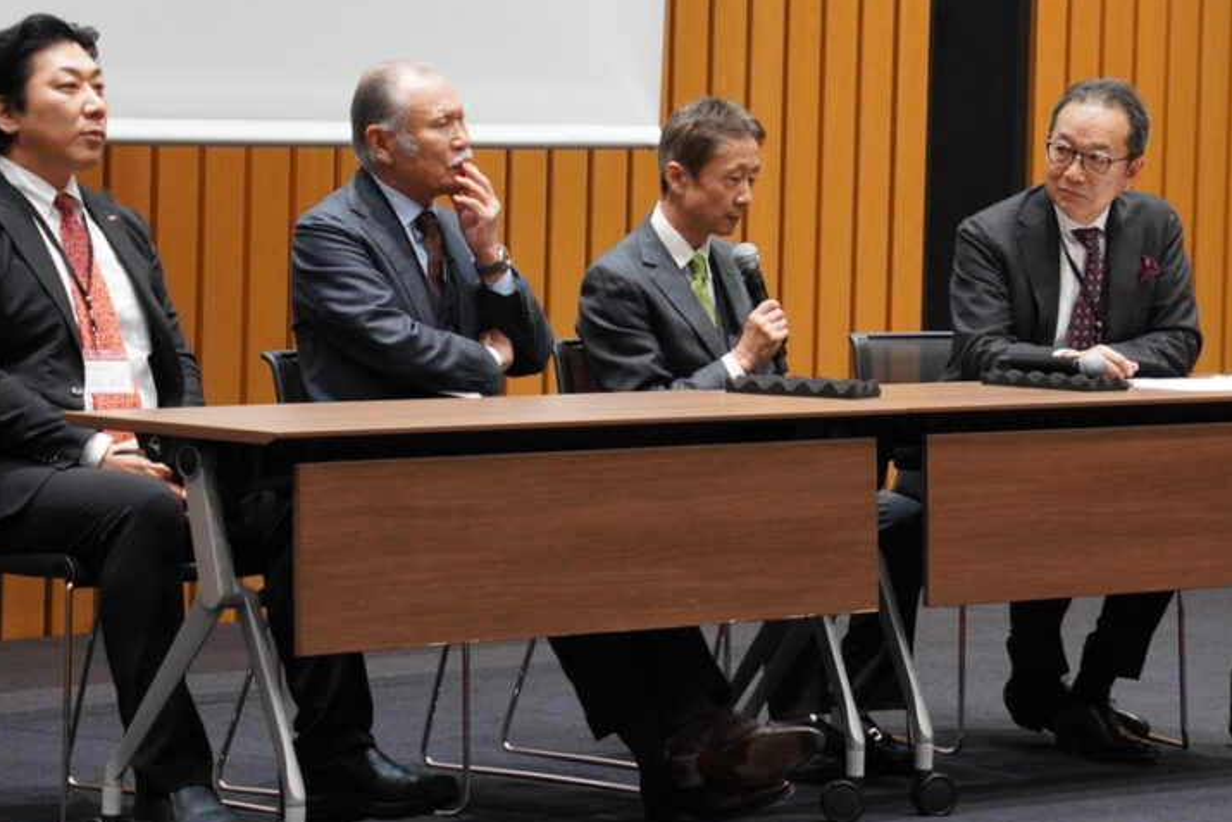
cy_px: 306
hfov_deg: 12.1
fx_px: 5809
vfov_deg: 8.1
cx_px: 617
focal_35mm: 170
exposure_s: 1/160
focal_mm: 79
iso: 2500
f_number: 4.5
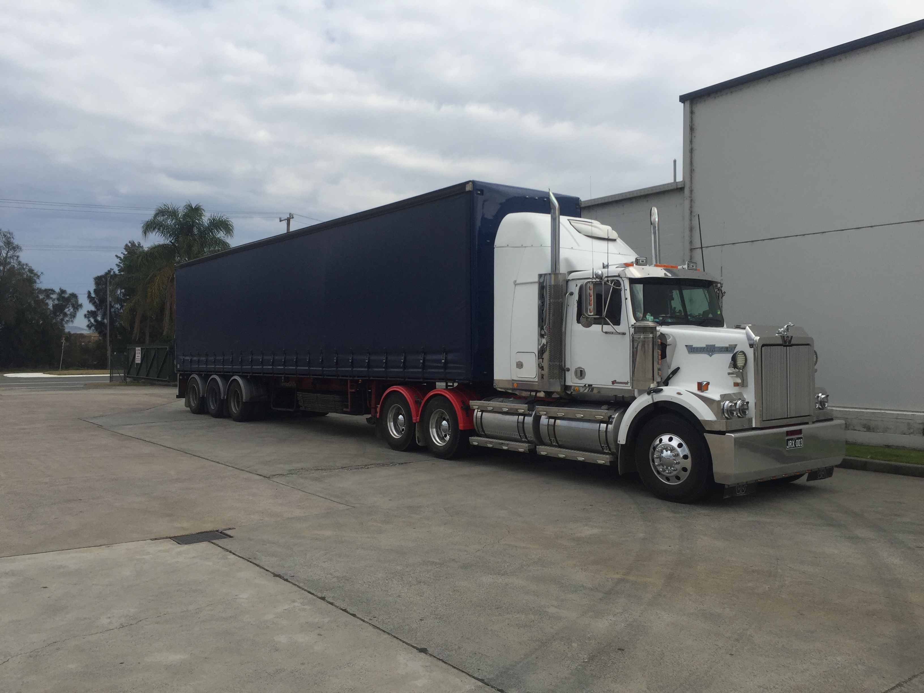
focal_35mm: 29
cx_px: 462
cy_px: 346
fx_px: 774
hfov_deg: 61.7
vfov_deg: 48.2
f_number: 2.2
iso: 32
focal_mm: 4.15
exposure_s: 1/2198
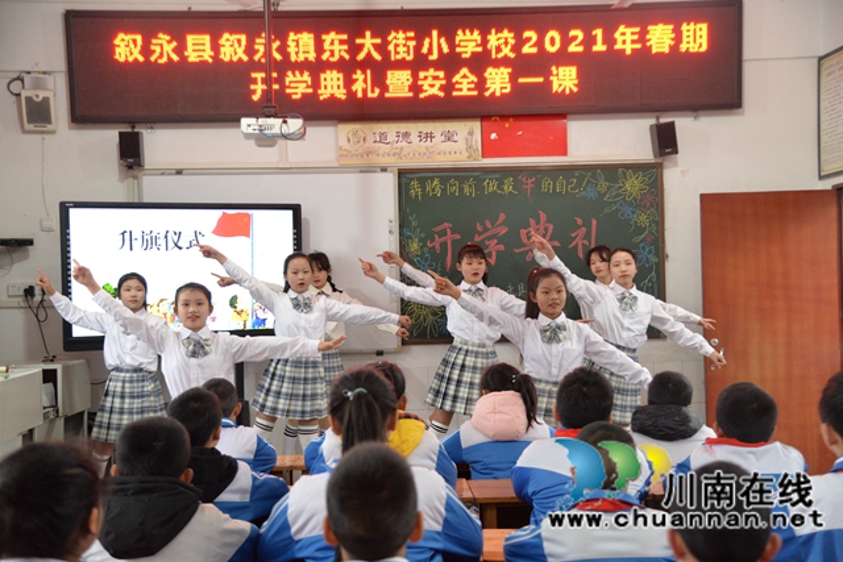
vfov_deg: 28.1
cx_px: 422
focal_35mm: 48
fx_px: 1124
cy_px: 281
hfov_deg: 41.1
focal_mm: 48
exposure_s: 1/125
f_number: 4
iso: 4500
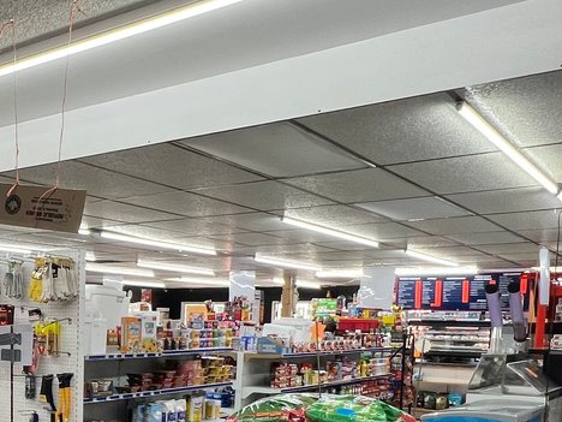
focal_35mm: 42
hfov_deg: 39.0
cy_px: 384
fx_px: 682
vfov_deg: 32.5
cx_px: -14
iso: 80
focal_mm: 1.57
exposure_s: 1/120
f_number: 1.8
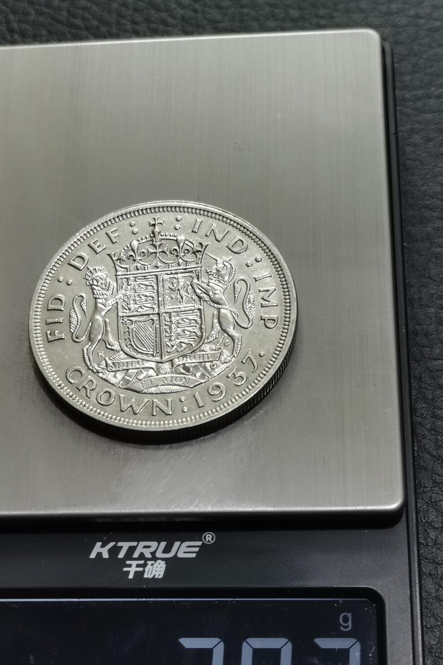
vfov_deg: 26.3
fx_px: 1421
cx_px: 163
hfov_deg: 17.7
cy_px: 361
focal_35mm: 77
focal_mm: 5.58
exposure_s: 1/180
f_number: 1.8
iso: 80
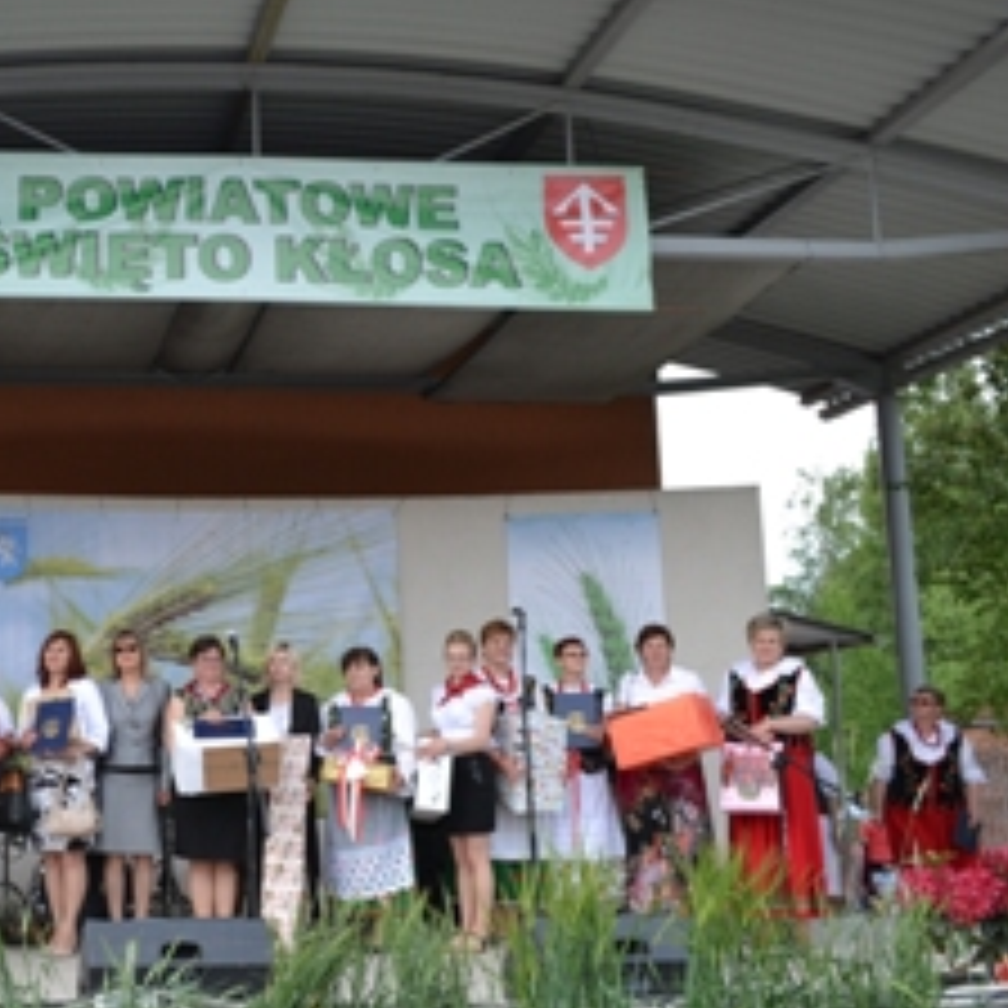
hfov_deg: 35.0
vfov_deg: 36.8
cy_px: 511
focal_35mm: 46
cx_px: 130
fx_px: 1515
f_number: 5.6
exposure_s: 1/125
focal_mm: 18
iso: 160
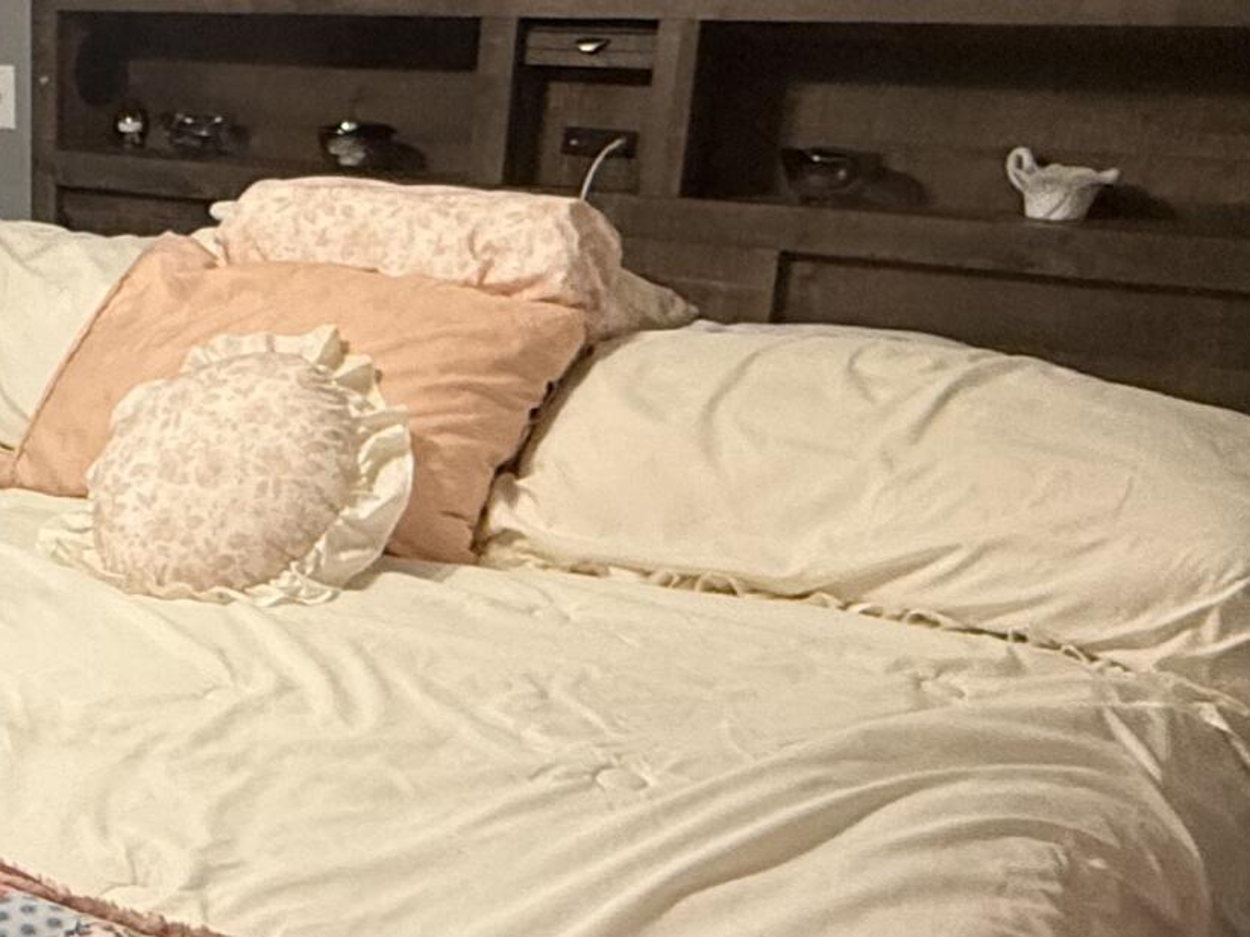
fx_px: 1842
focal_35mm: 51
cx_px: 76
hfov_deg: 34.9
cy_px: 687
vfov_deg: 28.2
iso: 400
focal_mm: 2.22
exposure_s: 1/60
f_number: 2.2
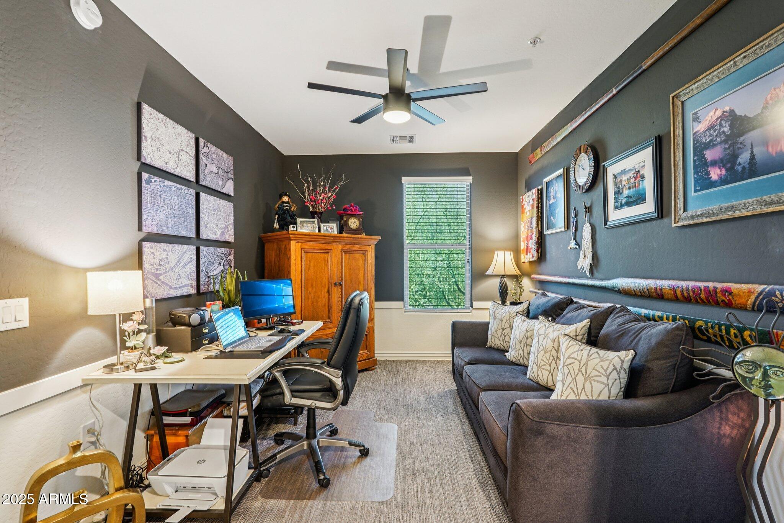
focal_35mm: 17
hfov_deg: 93.3
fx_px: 370
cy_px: 262
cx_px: 392
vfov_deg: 70.4
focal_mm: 17
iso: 400
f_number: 8
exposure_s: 1/2
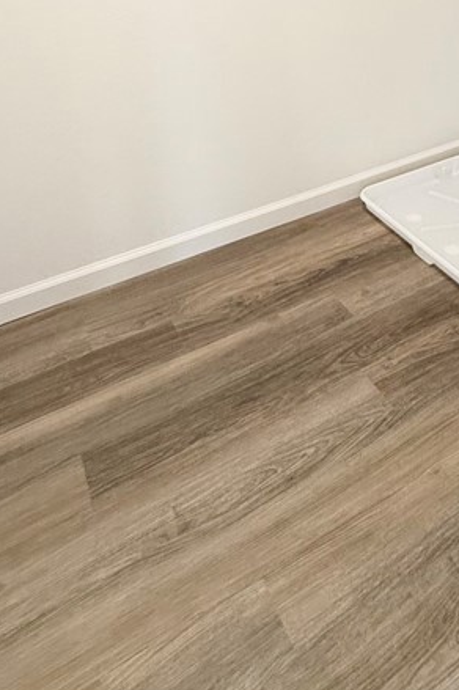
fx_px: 651
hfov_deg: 38.2
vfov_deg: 45.9
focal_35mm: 34
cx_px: 321
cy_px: -16
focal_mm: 2.22
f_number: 2.2
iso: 320
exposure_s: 1/120
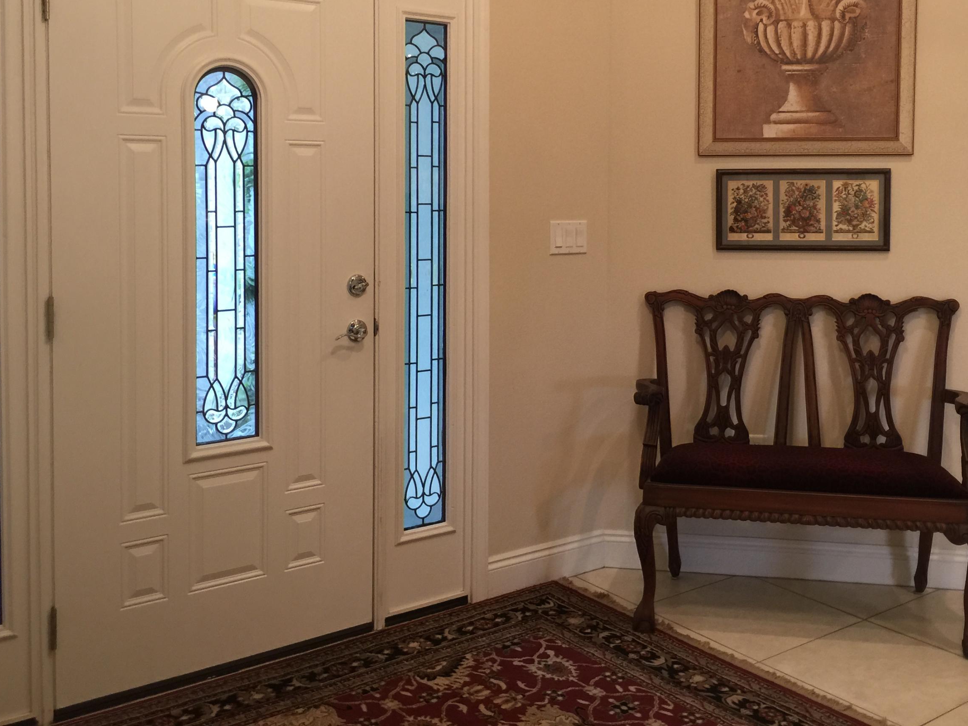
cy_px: 251
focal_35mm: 38
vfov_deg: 37.4
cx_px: 561
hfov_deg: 48.8
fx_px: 1063
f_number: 2.2
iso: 50
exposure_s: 1/15
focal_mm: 4.15
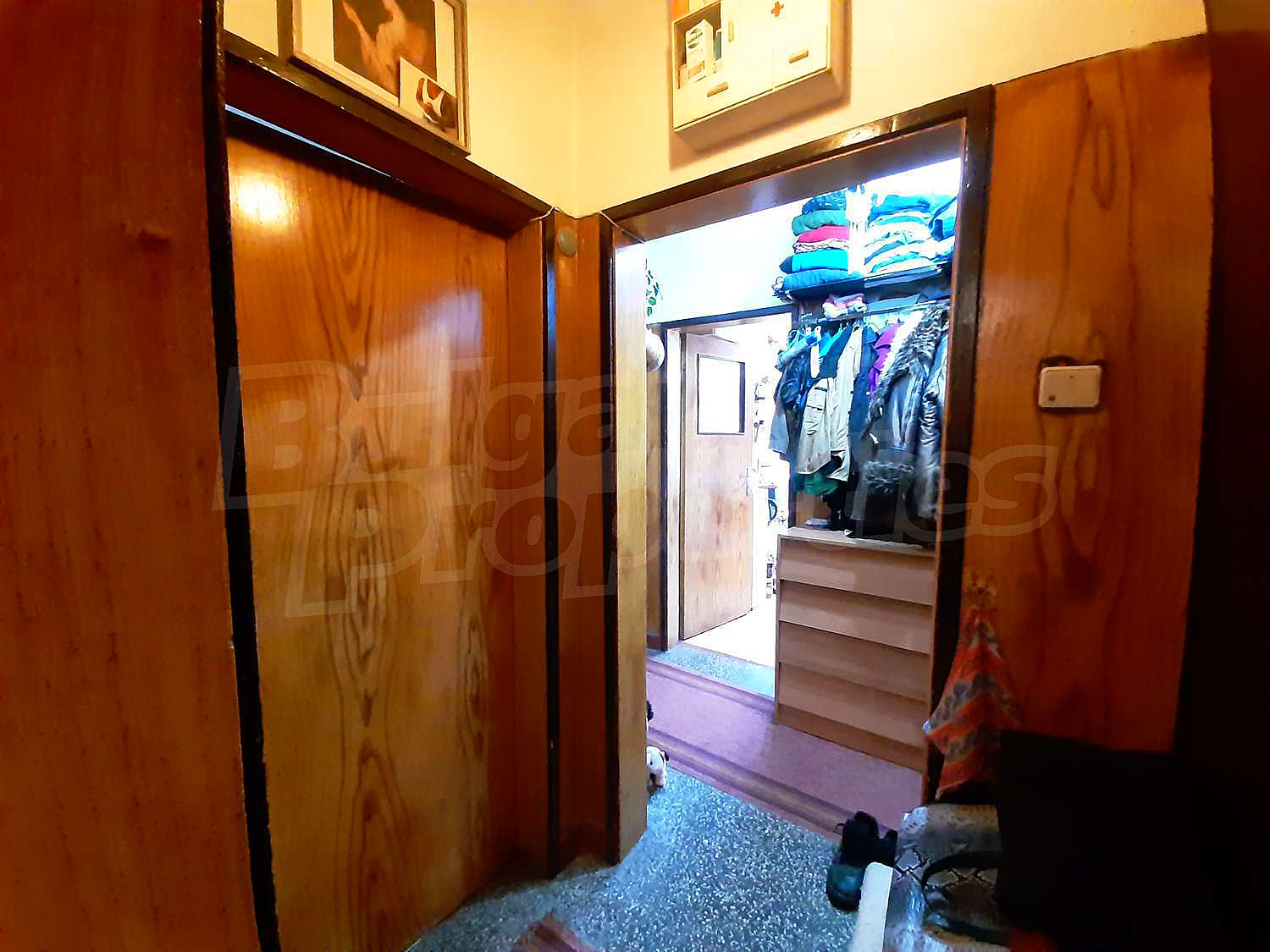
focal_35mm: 13
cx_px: 635
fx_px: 477
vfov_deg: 89.9
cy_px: 476
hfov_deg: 106.2
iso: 800
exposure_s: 1/11
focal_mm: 1.42
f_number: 2.2
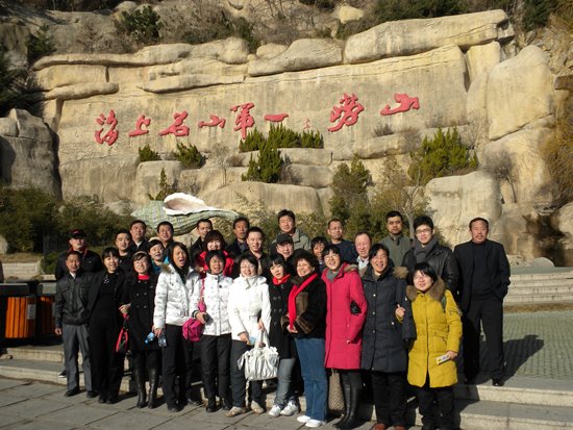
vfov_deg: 38.7
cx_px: 286
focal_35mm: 37
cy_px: 215
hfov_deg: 50.1
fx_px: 613
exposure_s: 1/150
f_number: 10
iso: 64
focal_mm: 6.6
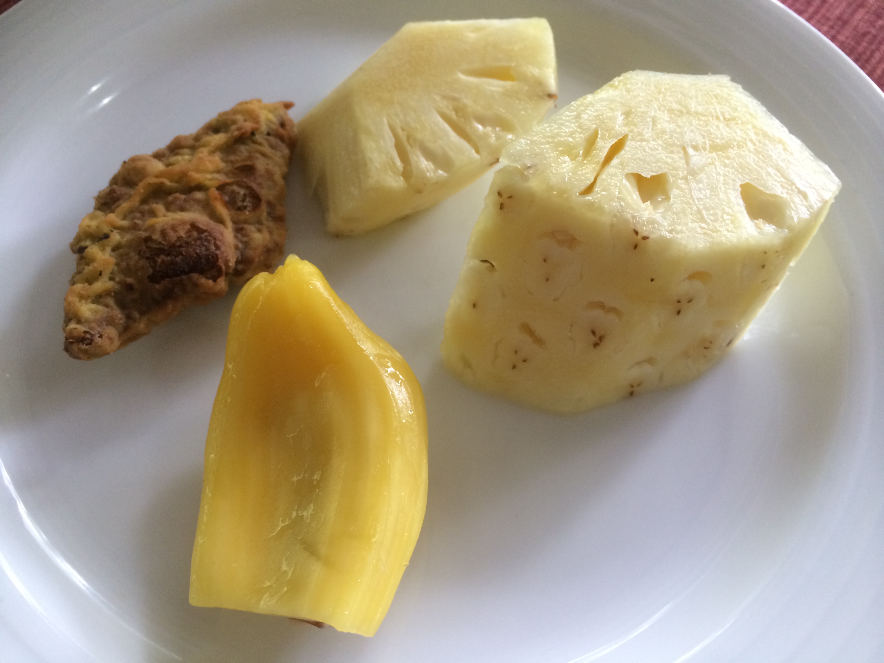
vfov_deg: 46.8
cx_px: 442
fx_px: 766
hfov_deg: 60.0
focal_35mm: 30
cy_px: 332
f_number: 2.2
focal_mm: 4.12
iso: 160
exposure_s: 1/30
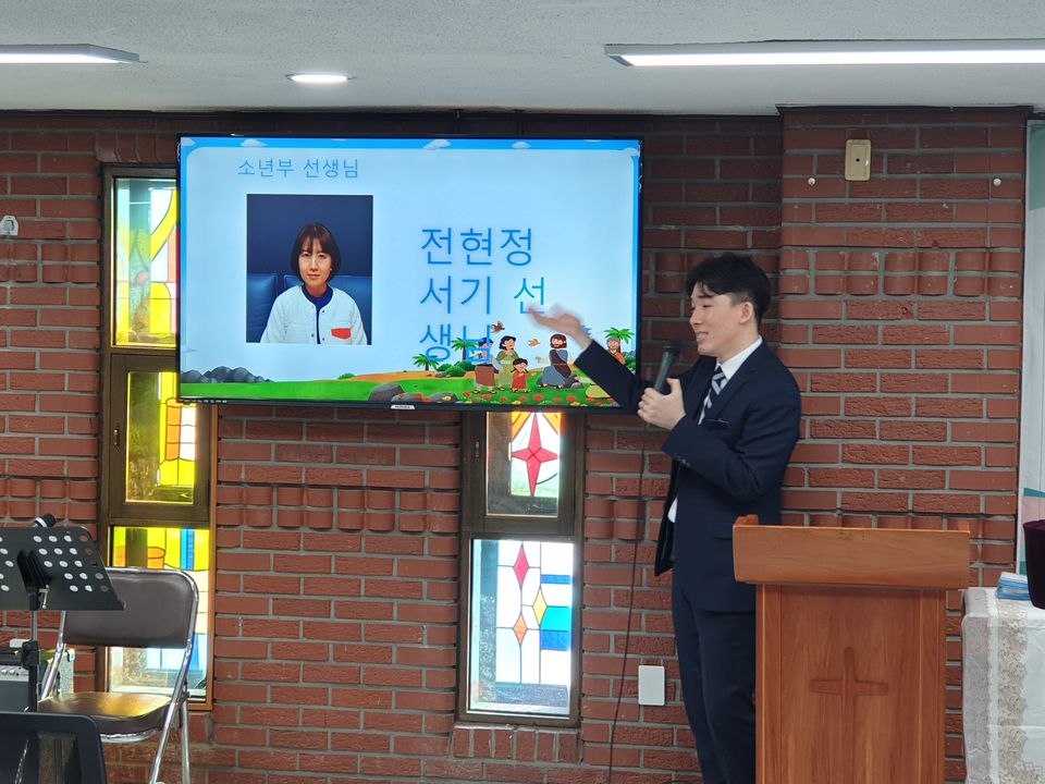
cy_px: 392
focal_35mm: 52
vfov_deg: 28.0
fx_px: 1570
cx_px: 522
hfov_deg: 36.8
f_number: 2.4
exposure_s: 1/24
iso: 100
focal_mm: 6
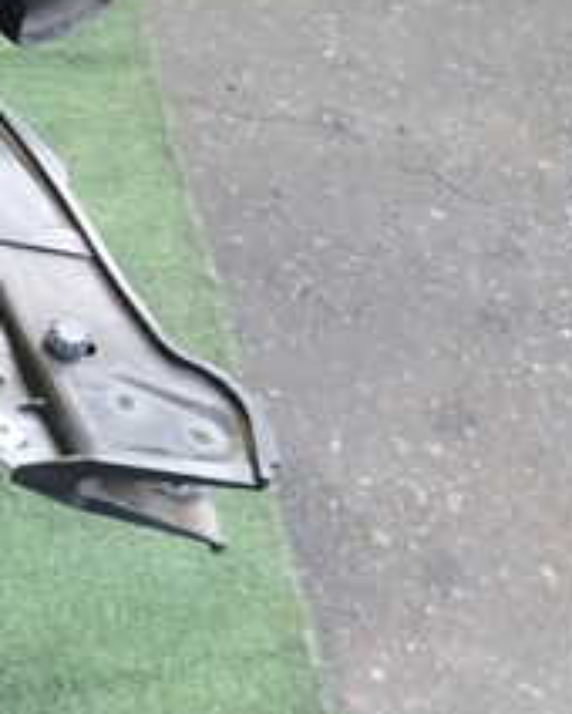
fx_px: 1458
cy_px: 283
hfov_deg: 20.7
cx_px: -121
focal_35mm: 69
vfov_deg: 27.4
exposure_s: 1/30
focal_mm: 4.5
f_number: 2
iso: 200
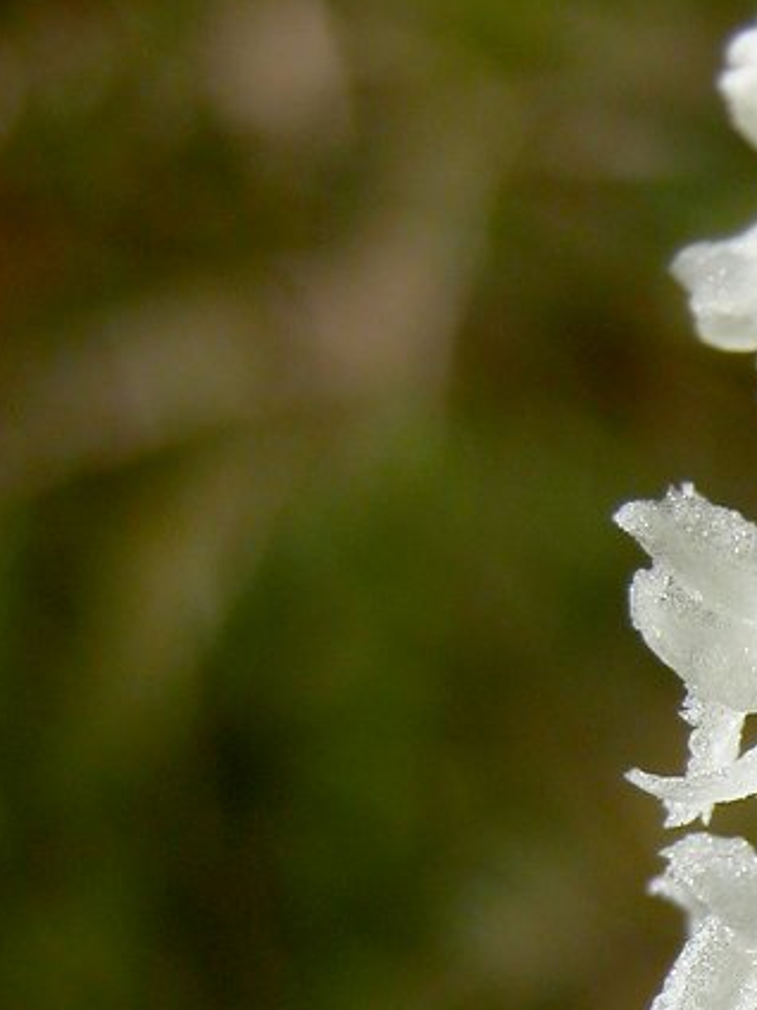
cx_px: 1131
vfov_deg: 6.5
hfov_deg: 4.9
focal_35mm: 302
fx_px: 8806
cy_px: 1124
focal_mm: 25.4
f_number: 3.6
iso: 100
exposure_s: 1/2000
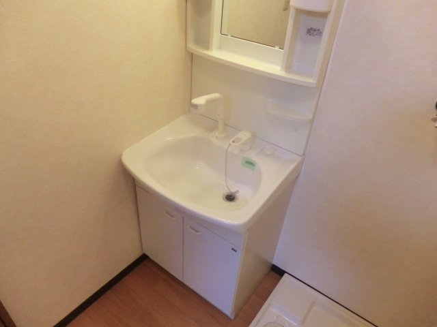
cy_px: 164
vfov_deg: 56.8
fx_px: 303
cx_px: 218
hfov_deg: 71.6
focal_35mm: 24
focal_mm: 4.3
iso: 400
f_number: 3.2
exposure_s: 1/60
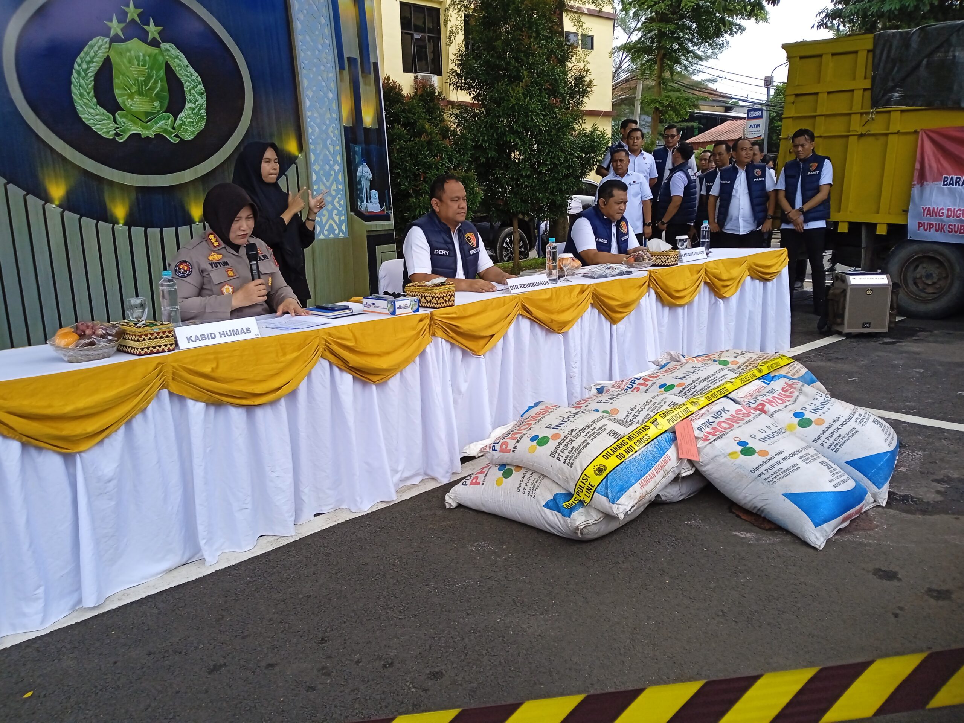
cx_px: 482
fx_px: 780
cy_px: 362
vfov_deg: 49.7
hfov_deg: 63.4
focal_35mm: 28
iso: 112
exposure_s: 1/420
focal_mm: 3.43
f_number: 2.2
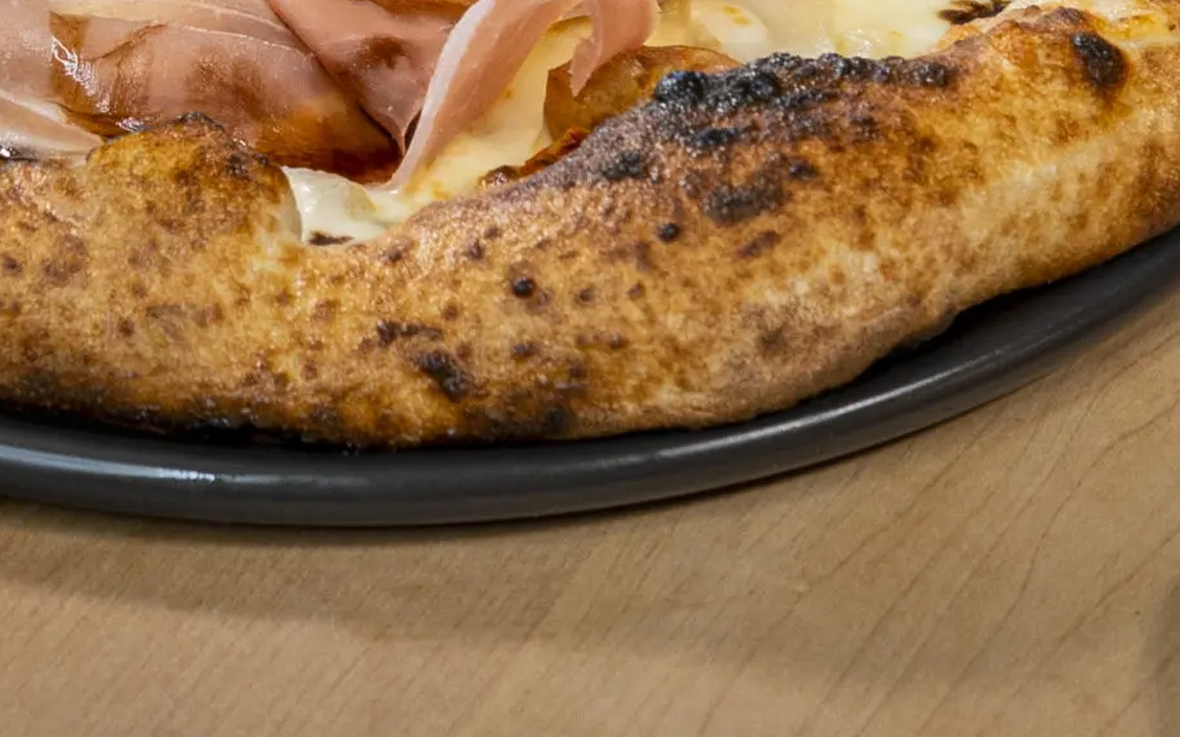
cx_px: -67
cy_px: -356
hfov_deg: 8.9
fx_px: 7524
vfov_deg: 5.6
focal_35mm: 234
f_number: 9
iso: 200
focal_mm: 55
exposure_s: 1/13
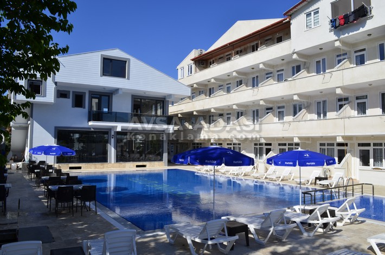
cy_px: 128
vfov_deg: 47.7
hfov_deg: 67.5
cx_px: 192
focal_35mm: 27
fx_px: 288
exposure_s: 1/180
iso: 100
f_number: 11
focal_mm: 18
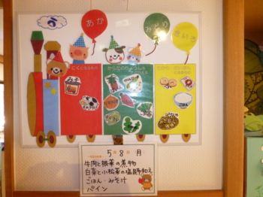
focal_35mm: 25
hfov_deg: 69.4
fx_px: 190
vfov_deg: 54.8
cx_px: 132
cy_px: 98
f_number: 3.3
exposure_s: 1/60
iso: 800
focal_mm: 4.3
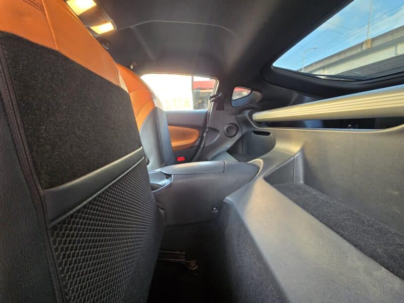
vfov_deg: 89.9
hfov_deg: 106.2
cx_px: 202
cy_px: 152
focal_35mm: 13
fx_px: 152
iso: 320
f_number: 2.2
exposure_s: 1/50
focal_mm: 2.2
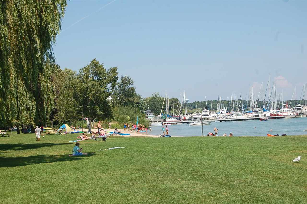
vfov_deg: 16.5
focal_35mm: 82
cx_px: 154
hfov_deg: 24.6
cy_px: 102
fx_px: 703
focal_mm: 55
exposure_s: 1/320
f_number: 9
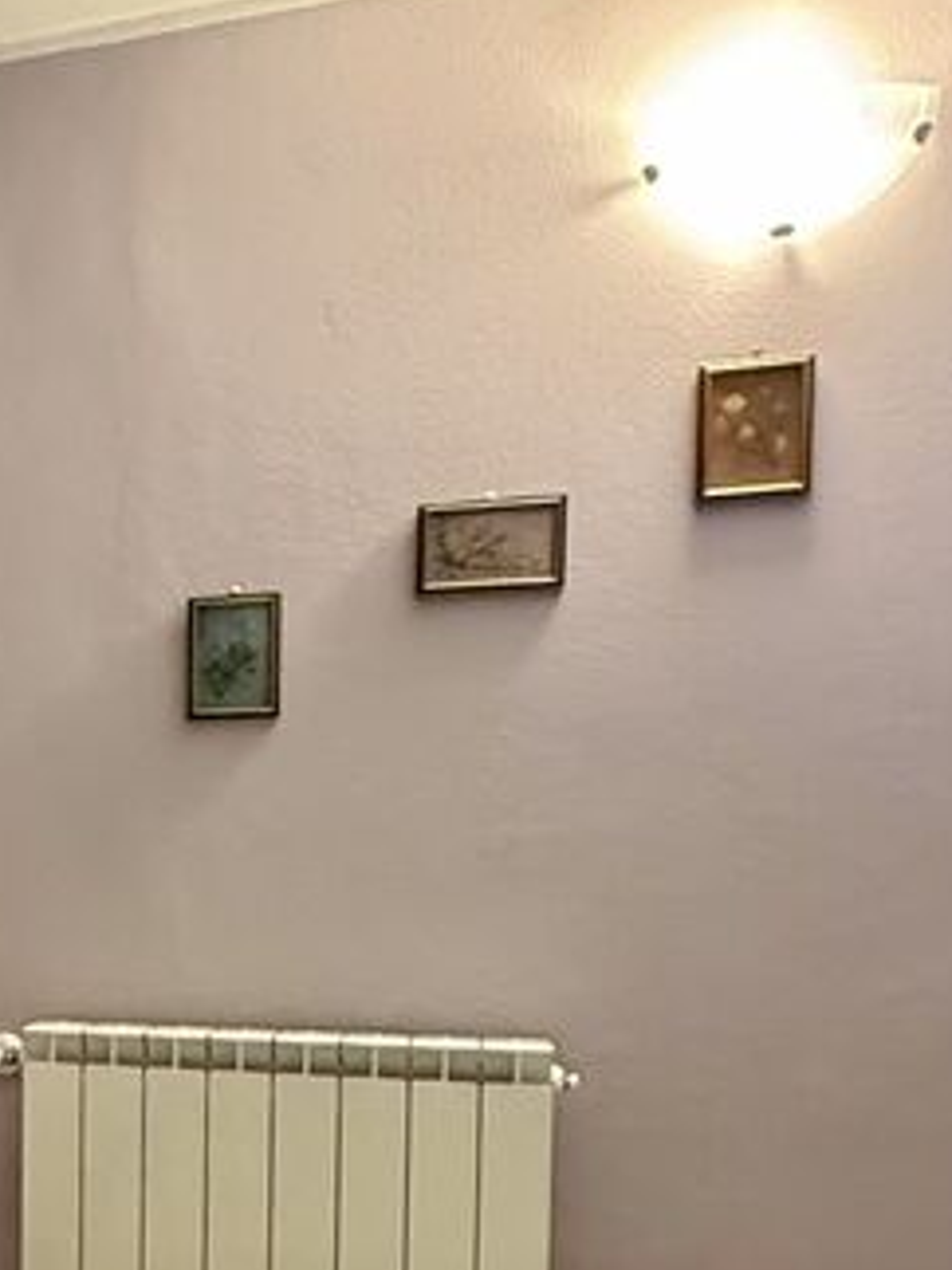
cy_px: 955
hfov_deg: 22.2
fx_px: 1835
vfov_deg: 37.3
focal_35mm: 50
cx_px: -596
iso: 800
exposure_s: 1/50
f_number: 2.2
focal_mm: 2.22
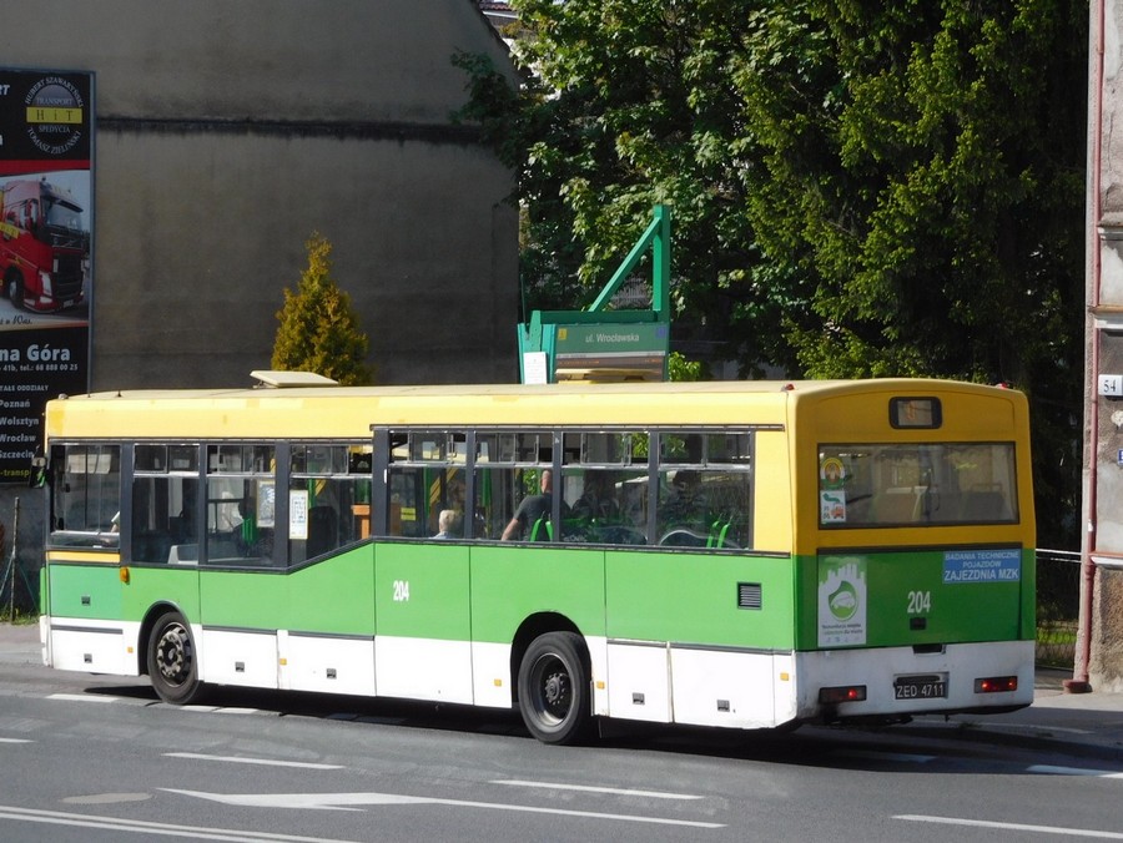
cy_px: 422
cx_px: 562
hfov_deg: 15.8
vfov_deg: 11.9
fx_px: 4057
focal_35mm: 125
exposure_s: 1/500
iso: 125
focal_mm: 22.3
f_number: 5
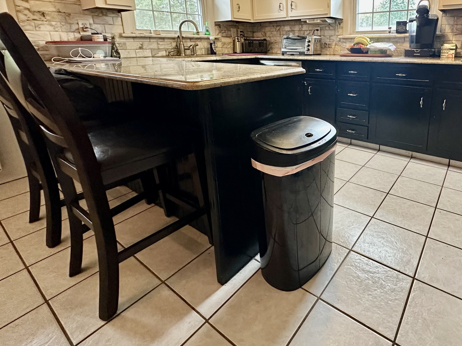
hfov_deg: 78.8
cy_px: 105
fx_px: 267
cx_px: 312
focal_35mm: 20
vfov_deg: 63.6
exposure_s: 1/60
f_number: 2.2
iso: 500
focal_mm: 2.22
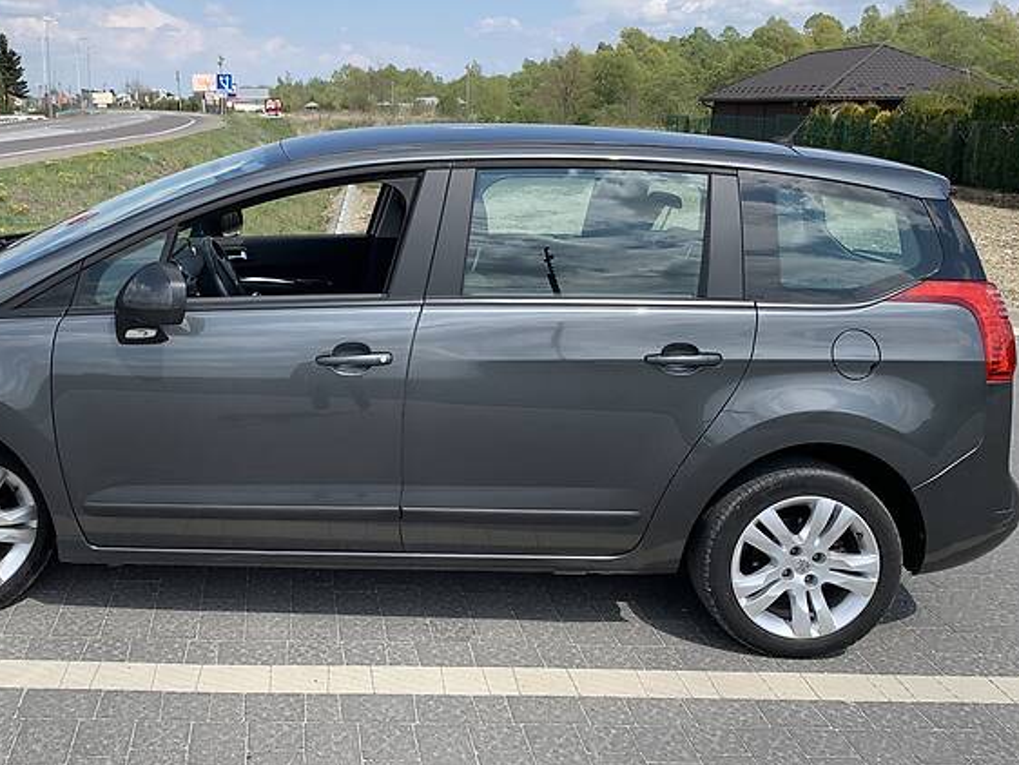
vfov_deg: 38.4
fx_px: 1090
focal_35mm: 37
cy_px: 281
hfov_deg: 49.3
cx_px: 348
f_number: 1.8
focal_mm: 4.2
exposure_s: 1/2033
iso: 25
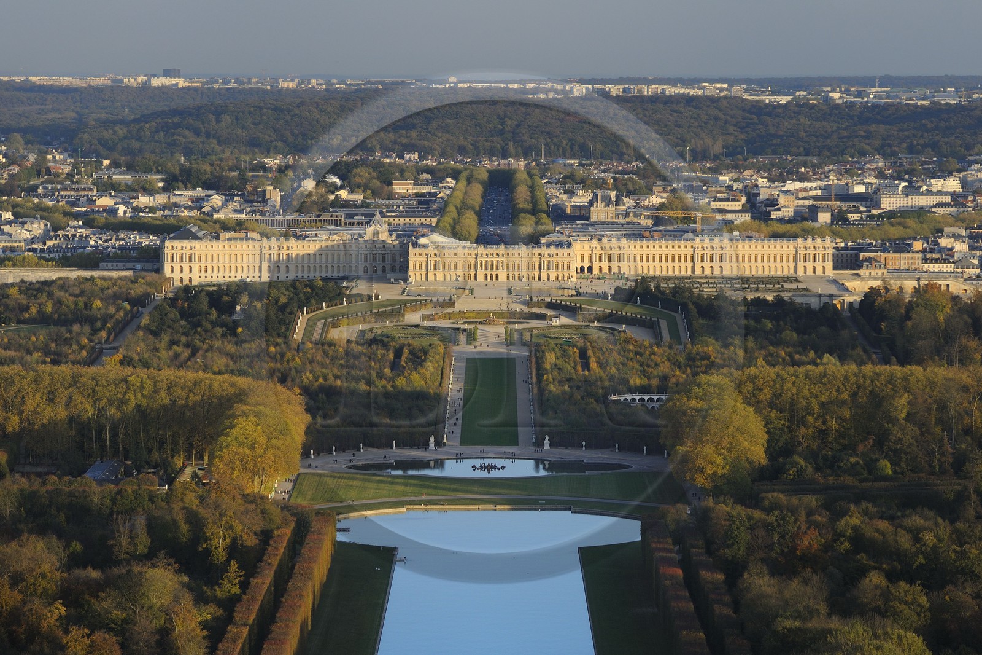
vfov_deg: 11.0
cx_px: 491
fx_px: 3409
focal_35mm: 125
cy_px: 328
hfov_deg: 16.4
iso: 400
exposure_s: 1/800
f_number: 5
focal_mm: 125
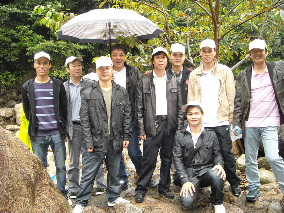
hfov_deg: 52.6
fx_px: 287
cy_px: 106
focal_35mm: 35
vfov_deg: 40.7
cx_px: 142
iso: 200
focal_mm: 5.7
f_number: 2.8
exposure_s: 1/60
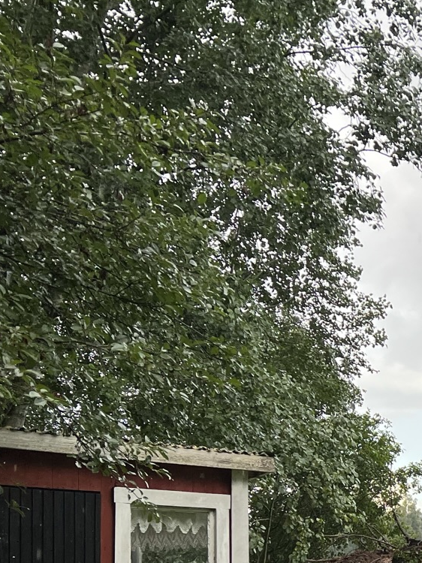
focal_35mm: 71
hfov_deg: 18.1
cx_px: 663
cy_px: 550
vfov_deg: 26.1
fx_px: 1155
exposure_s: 1/709
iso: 50
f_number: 1.5
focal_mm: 5.7
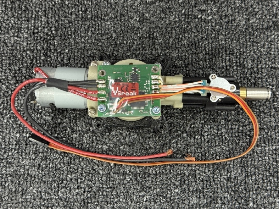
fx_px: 387
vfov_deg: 30.3
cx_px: 140
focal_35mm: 48
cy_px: 104
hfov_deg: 39.7
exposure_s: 1/50
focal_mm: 6.76
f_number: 1.78
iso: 200
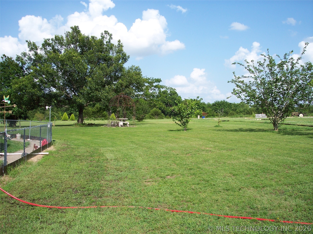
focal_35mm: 39
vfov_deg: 36.8
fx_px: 353
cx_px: 156
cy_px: 117
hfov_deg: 47.9
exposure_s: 1/750
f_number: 4
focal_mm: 8
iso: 100
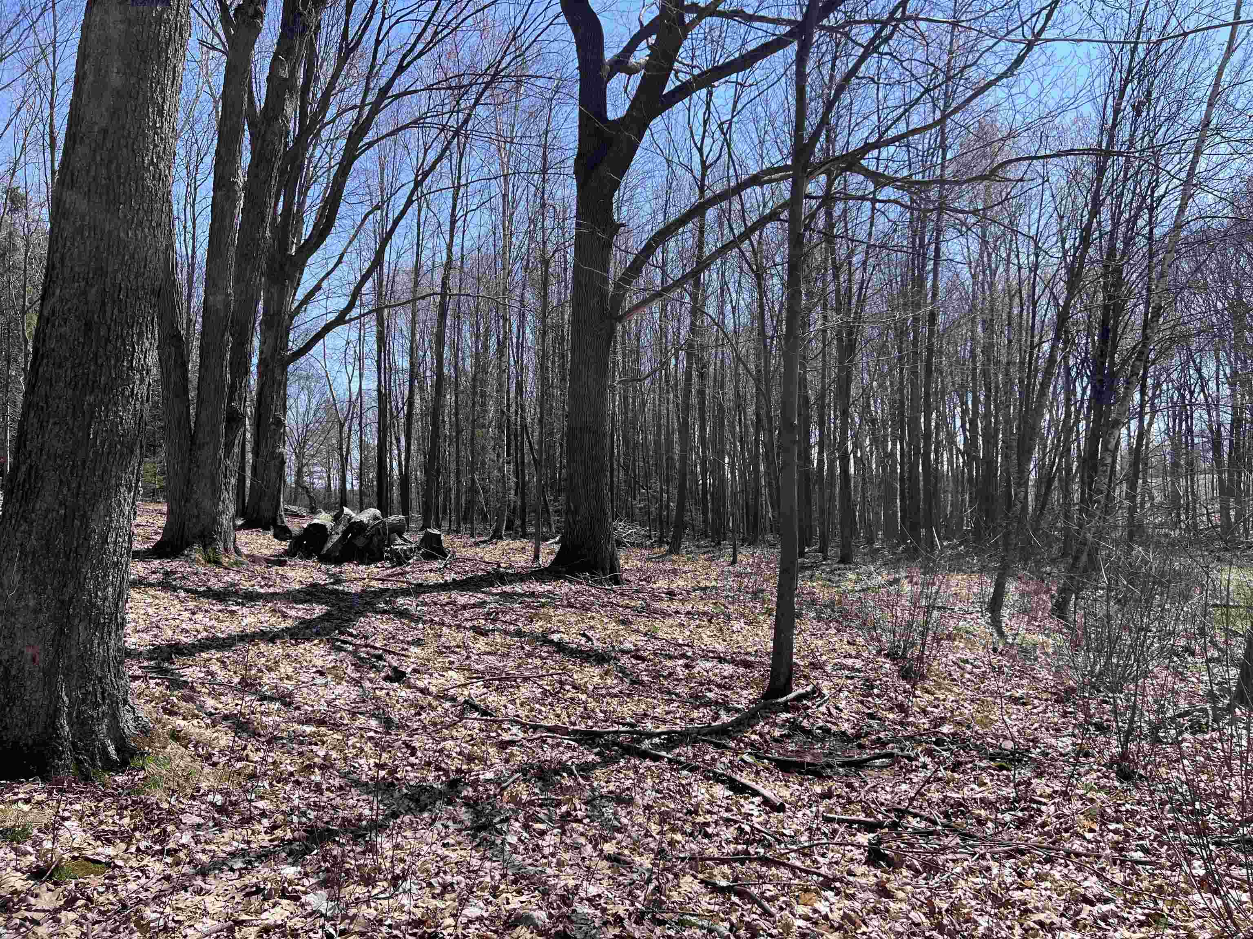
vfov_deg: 53.1
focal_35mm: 26
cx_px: 626
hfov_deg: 67.3
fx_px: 941
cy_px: 470
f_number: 1.5
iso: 50
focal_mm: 5.7
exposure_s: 1/2165
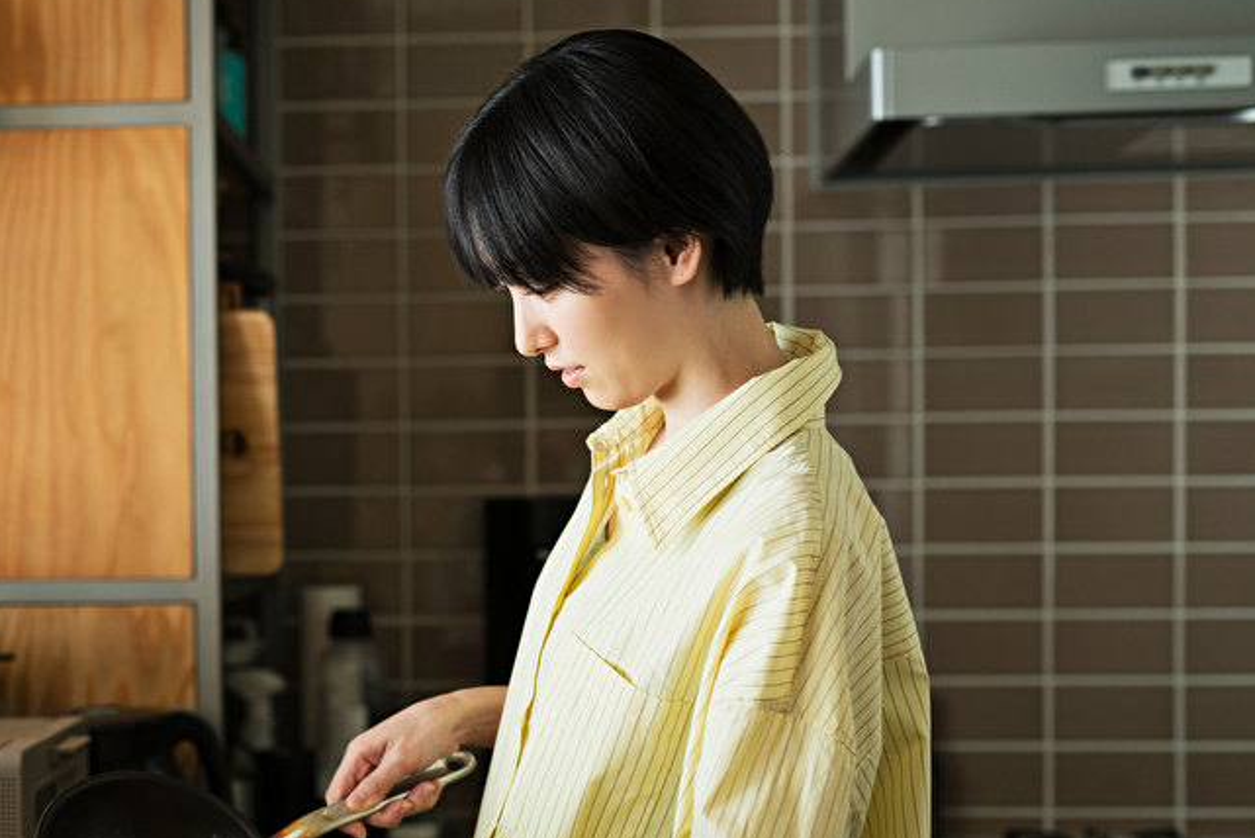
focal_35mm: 78
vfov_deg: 17.5
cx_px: 315
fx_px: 2720
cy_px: 563
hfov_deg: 25.7
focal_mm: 50
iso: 400
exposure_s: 1/125
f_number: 2.8
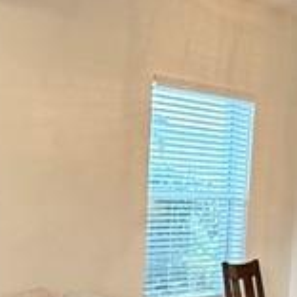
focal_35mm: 81
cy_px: 267
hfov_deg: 19.7
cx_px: -89
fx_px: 786
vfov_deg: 20.9
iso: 500
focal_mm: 2.22
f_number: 2.2
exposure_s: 1/120
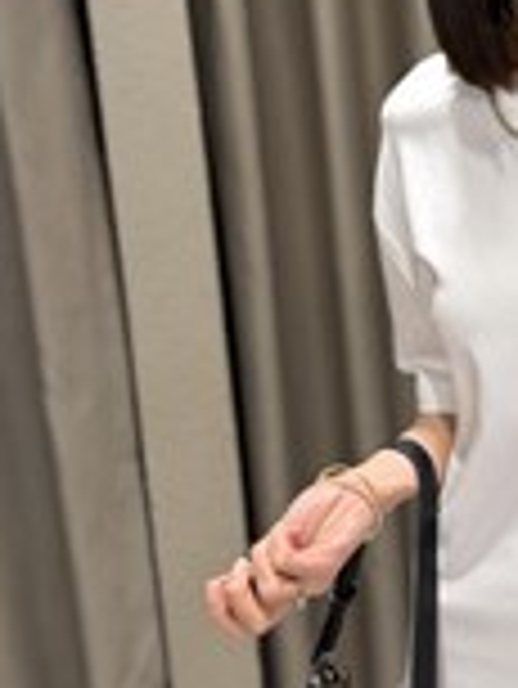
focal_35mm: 70
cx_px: 574
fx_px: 1395
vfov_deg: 27.6
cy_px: 220
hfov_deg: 20.1
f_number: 1.78
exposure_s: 1/120
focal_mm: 6.76
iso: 160
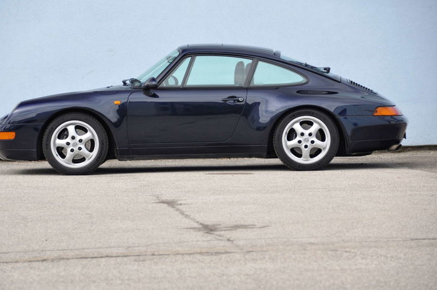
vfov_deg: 6.8
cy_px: 146
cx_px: 198
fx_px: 2437
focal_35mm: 201
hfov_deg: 10.2
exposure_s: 1/250
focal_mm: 122
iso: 500
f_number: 5.6
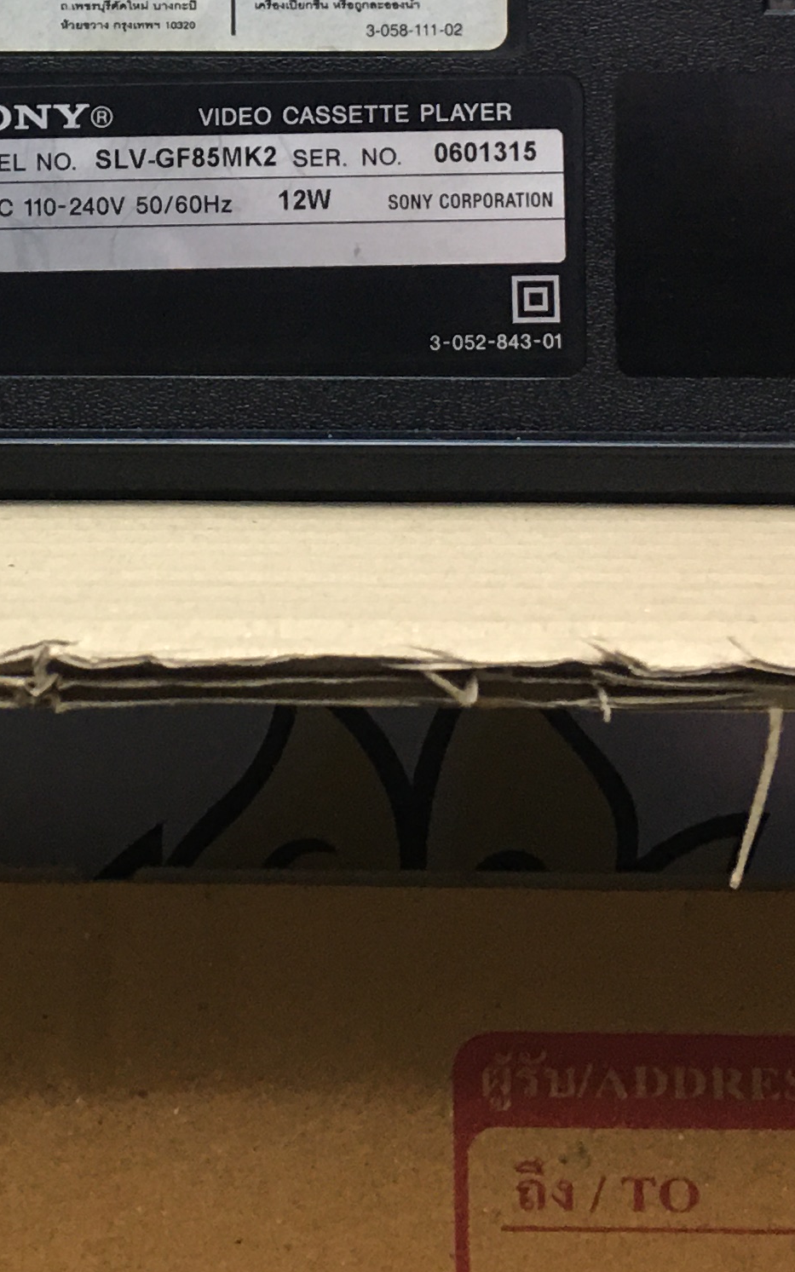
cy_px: 14
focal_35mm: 83
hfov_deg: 15.4
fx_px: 2878
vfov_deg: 23.9
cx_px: -32
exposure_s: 1/17
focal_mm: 4.15
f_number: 2.2
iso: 50
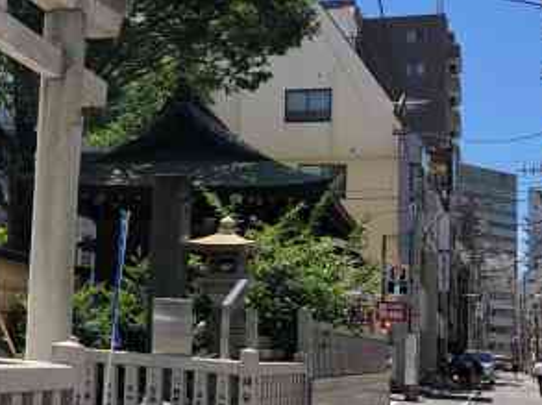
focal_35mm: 67
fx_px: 1048
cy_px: 188
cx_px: -26
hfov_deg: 27.0
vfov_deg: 21.9
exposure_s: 1/923
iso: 20
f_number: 1.8
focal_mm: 3.99
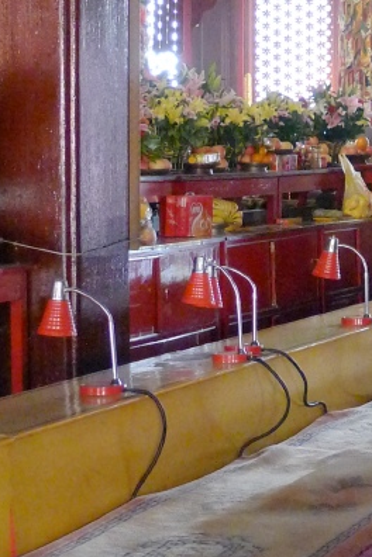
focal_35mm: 106
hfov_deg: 12.7
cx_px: 406
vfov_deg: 19.3
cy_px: 286
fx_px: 1643
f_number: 2.3
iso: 800
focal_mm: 7.5
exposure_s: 1/40
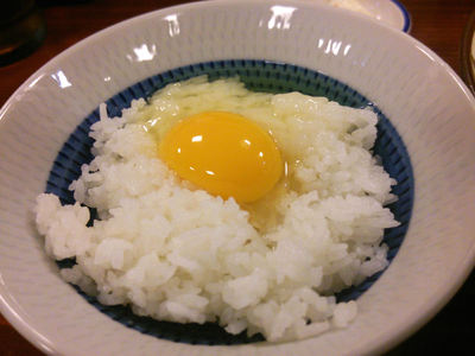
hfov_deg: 60.0
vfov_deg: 46.8
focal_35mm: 30
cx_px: 238
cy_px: 178
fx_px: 412
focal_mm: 4.06
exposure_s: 1/32
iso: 160
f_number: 1.94
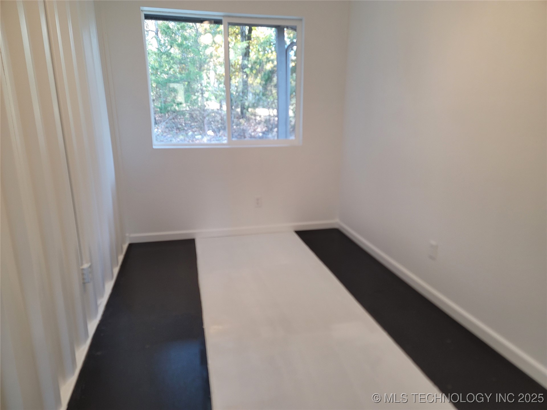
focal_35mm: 25
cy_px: 205
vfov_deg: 54.9
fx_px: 395
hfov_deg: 69.4
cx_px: 274
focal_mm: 7
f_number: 1.8
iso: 200
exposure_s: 1/120
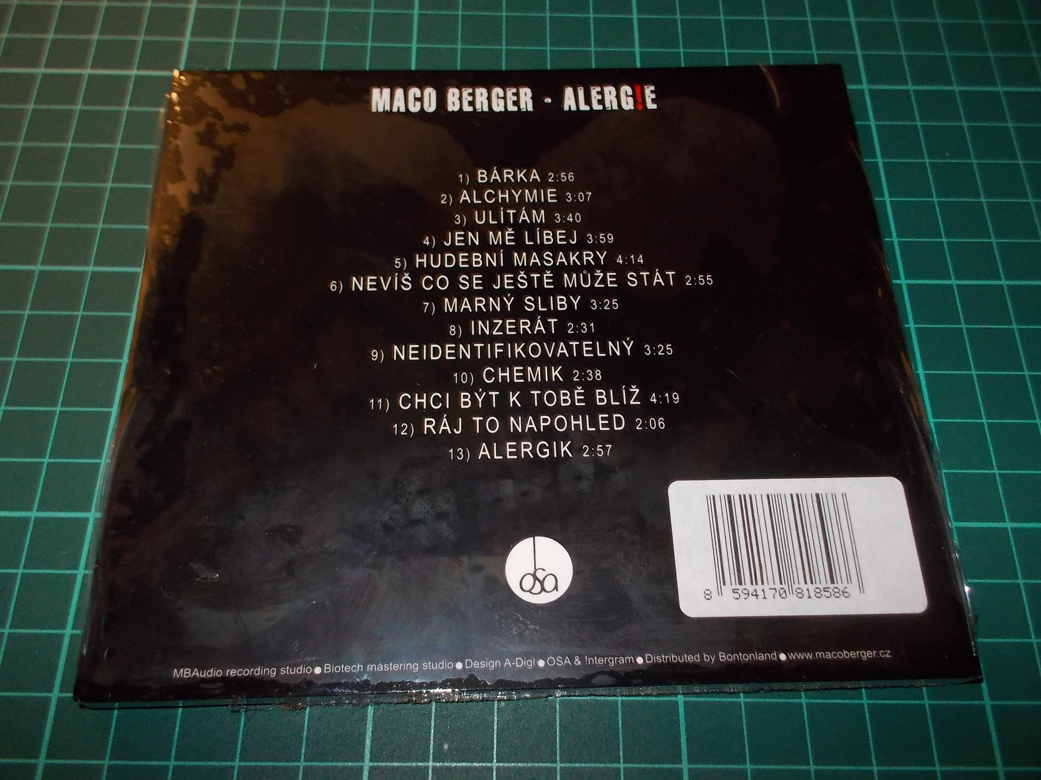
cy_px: 390
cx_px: 520
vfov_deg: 48.2
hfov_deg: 61.7
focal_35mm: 29
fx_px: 872
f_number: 3.3
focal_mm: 4.1
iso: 200
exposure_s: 1/30
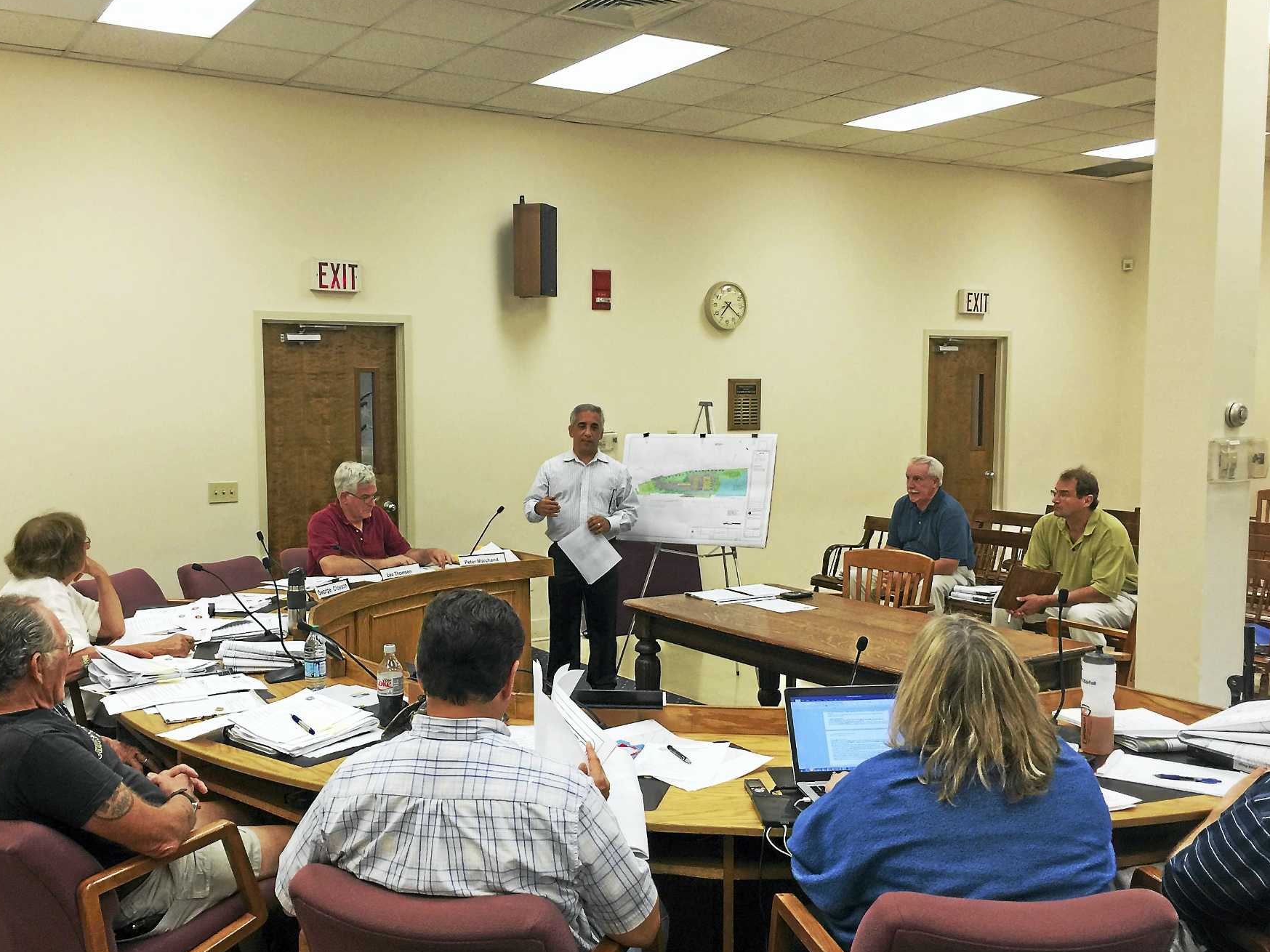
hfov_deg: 53.8
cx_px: 563
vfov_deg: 41.8
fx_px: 1247
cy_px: 514
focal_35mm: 34
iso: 40
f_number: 2.2
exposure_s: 1/30
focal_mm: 4.15
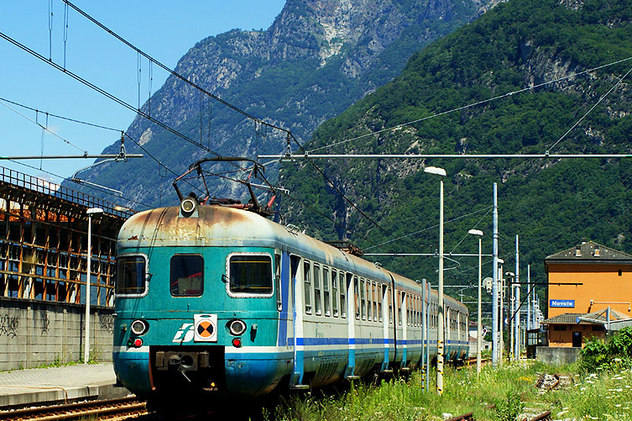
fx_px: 1789
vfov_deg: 13.4
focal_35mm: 102
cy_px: 277
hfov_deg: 20.0
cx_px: 241
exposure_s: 1/500
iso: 200
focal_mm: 50
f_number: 7.1
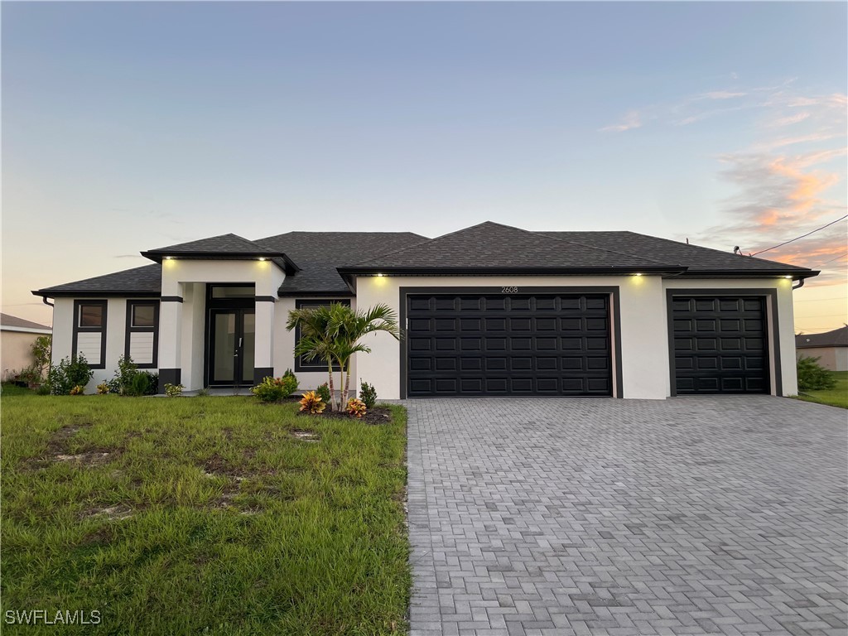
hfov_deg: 67.3
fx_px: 637
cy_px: 318
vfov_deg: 53.1
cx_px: 424
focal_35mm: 26
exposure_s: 1/121
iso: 40
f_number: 1.6
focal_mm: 4.2
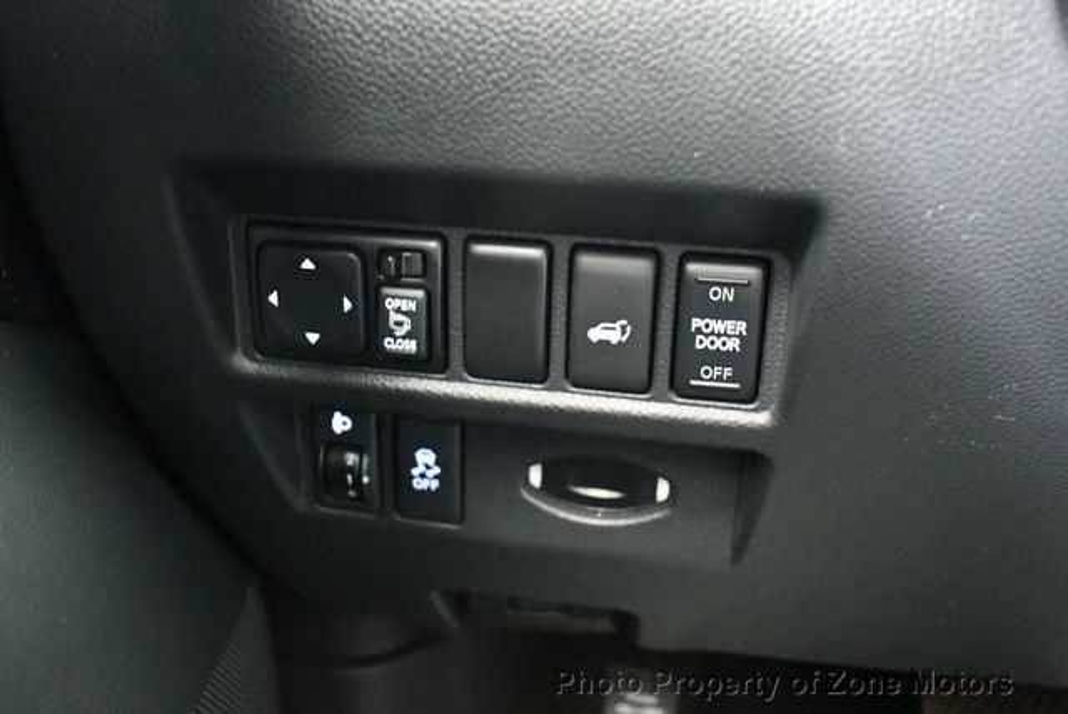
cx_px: 534
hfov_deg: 53.1
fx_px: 1069
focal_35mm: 36
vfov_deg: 36.9
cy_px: 357
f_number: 3.5
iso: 12800
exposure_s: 1/10
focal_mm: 18
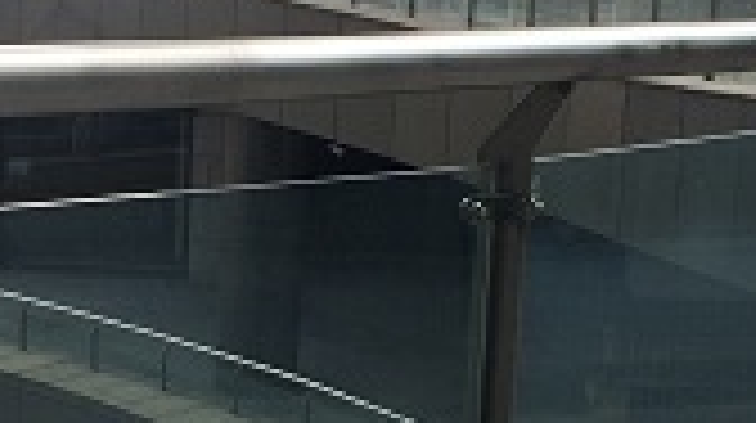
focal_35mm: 111
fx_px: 2222
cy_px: 353
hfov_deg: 19.3
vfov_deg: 10.8
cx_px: 344
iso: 32
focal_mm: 4.15
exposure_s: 1/855
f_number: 2.2
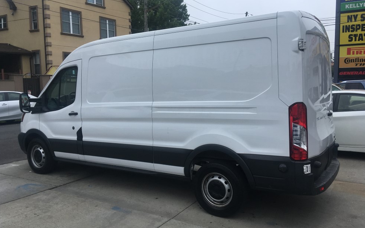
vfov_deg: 39.4
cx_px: 178
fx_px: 318
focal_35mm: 32
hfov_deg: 59.6
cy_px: 112
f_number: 2.2
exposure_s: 1/1115
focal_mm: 4.15
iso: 25
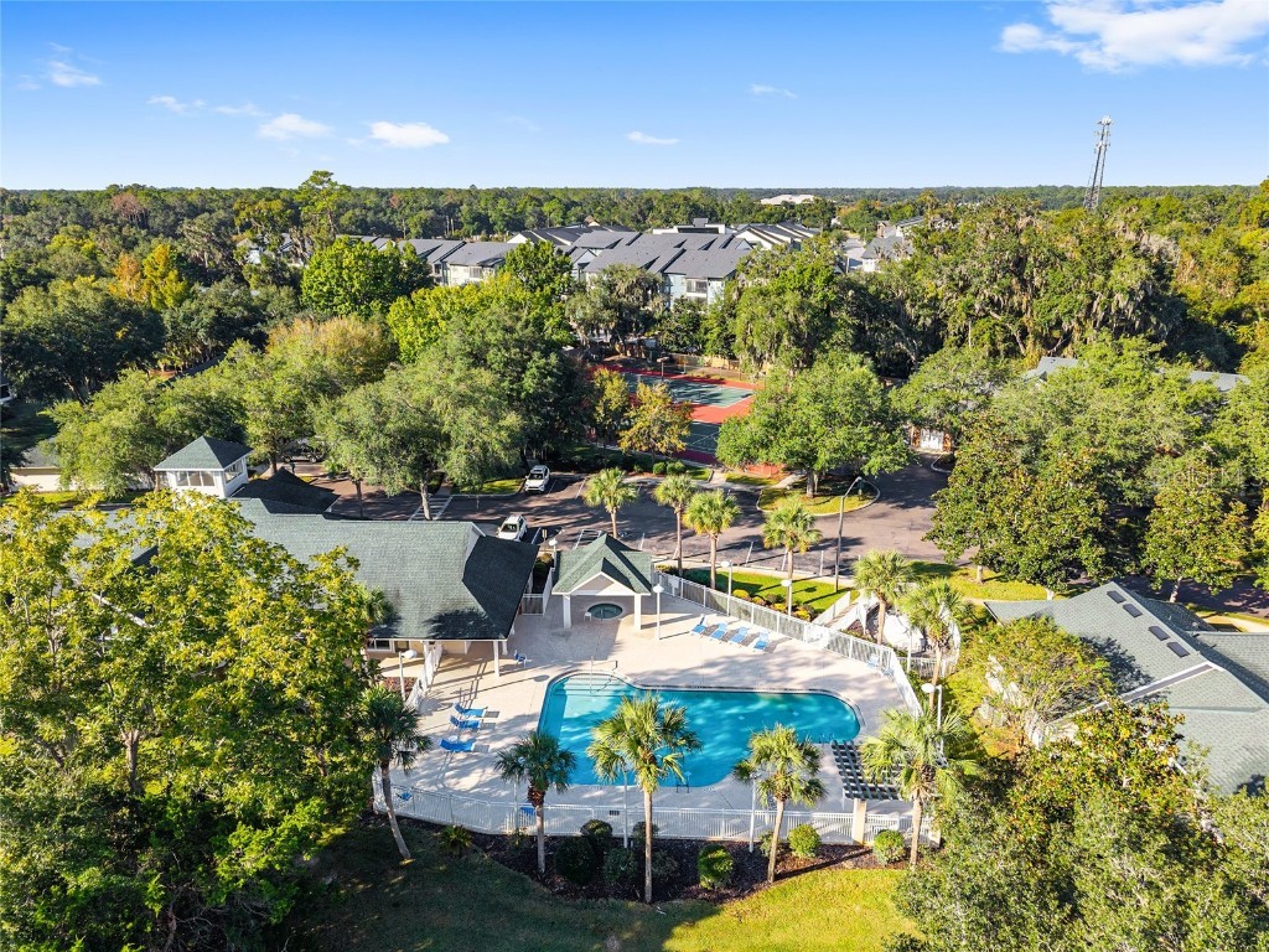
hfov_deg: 71.6
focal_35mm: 24
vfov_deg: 56.8
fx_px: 880
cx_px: 634
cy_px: 476
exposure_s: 1/2000
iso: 190
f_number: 1.8
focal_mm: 8.67
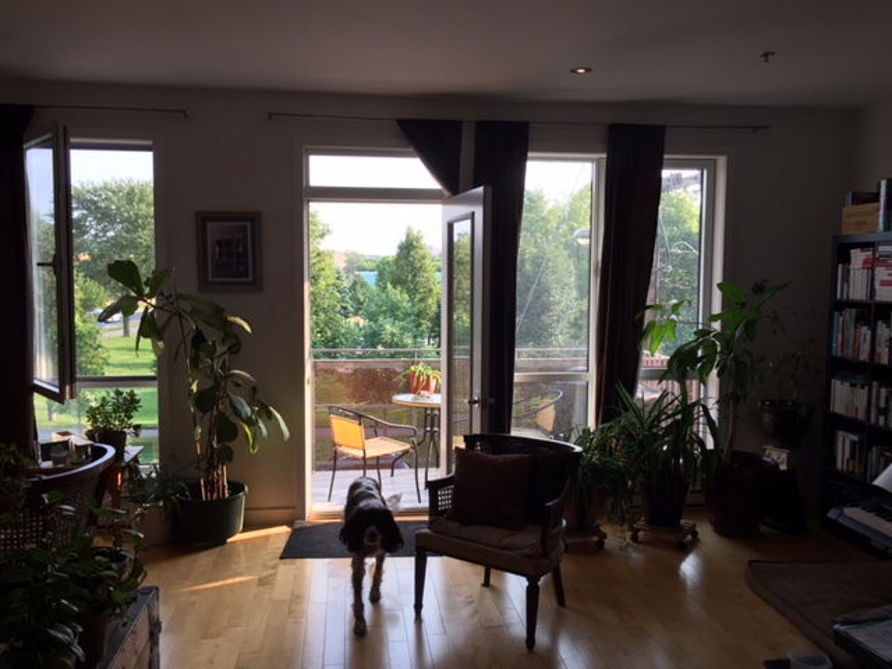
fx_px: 747
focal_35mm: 29
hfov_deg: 61.7
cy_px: 334
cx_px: 446
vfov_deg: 48.2
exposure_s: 1/120
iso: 32
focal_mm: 4.15
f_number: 2.2
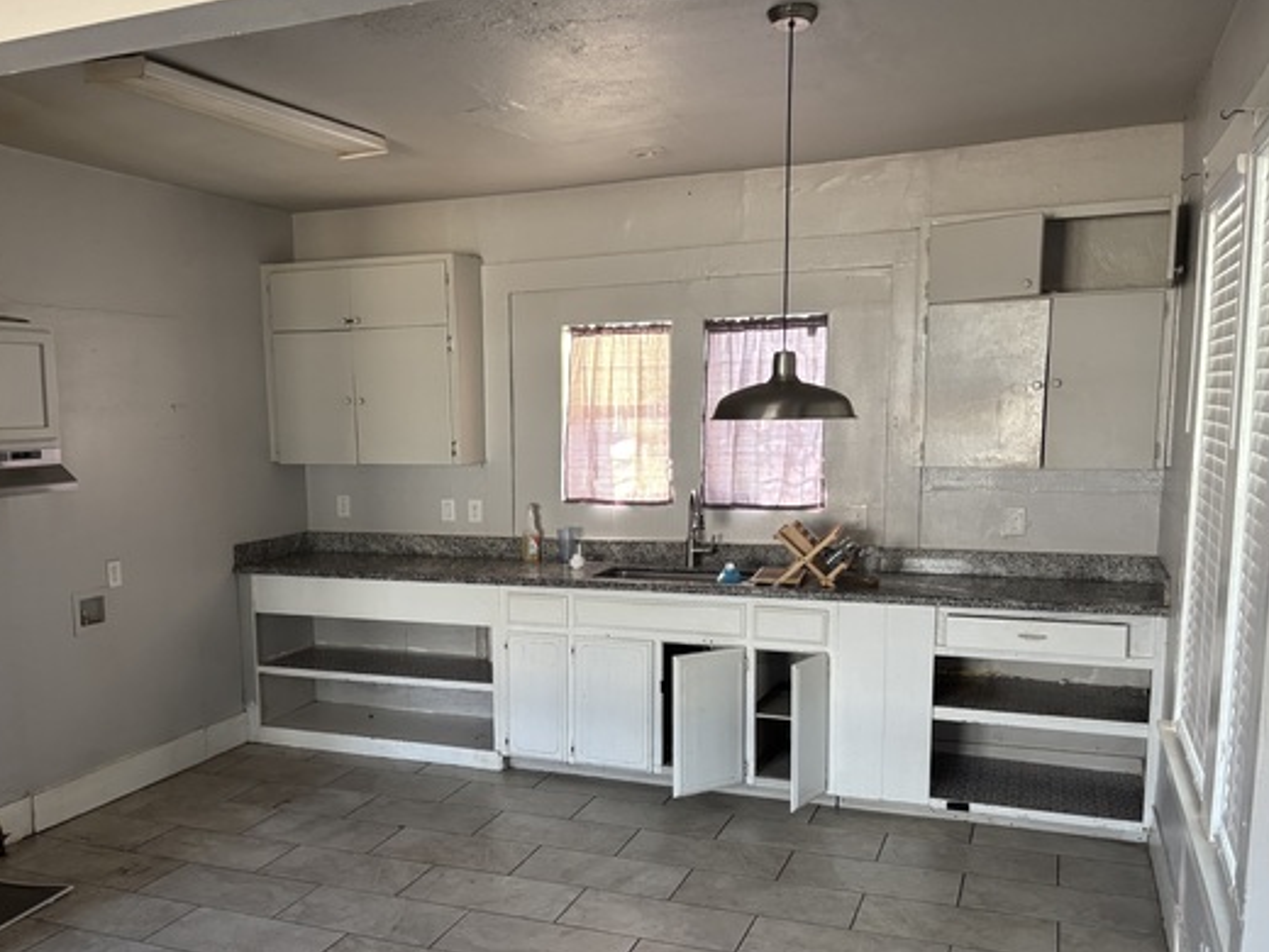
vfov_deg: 43.9
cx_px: 530
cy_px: 569
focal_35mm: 32
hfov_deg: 56.5
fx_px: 1173
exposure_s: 1/60
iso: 160
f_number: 1.6
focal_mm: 5.96
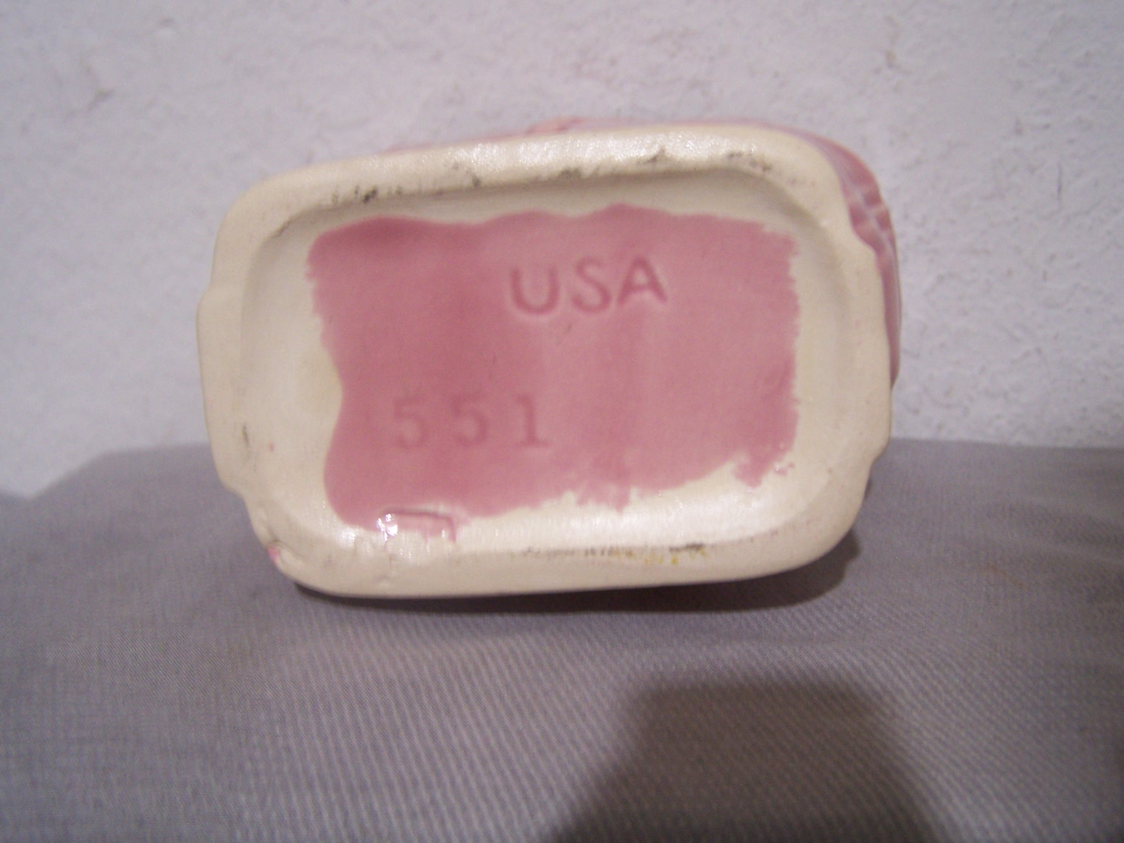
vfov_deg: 37.7
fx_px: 1234
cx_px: 562
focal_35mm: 38
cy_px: 422
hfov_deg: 49.0
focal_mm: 6.3
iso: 140
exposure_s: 1/8
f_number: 2.8
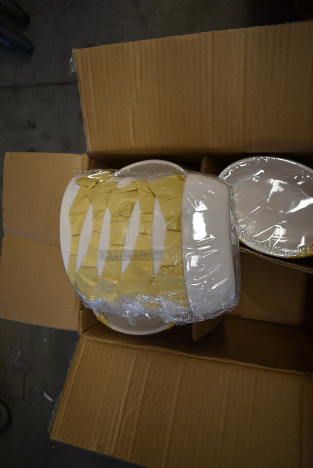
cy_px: 234
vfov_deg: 67.3
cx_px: 156
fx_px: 352
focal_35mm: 27
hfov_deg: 48.0
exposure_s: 1/30
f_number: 3.5
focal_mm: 18
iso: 100
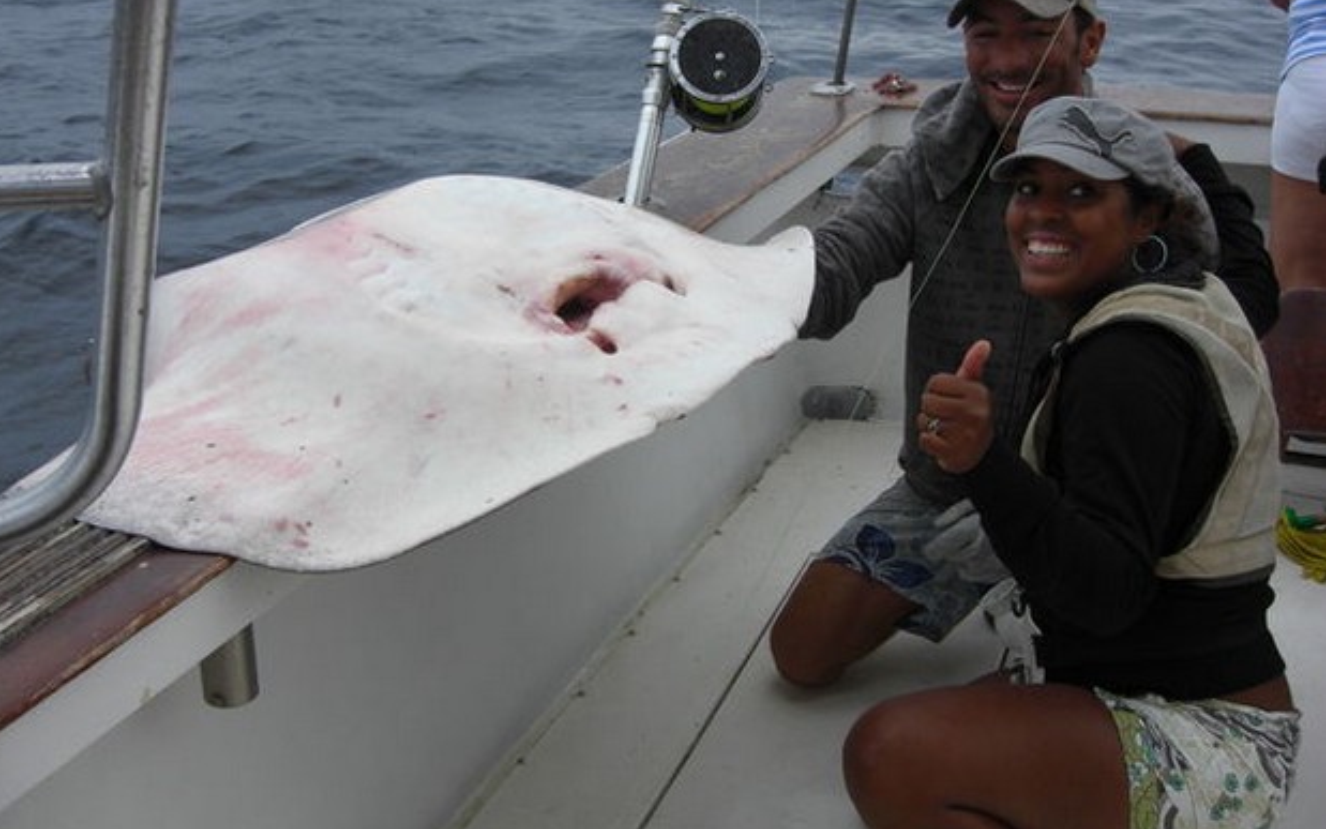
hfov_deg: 48.2
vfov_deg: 31.2
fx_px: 1482
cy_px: 377
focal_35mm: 41
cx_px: 660
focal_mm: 7.9
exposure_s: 1/200
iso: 80
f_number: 2.8
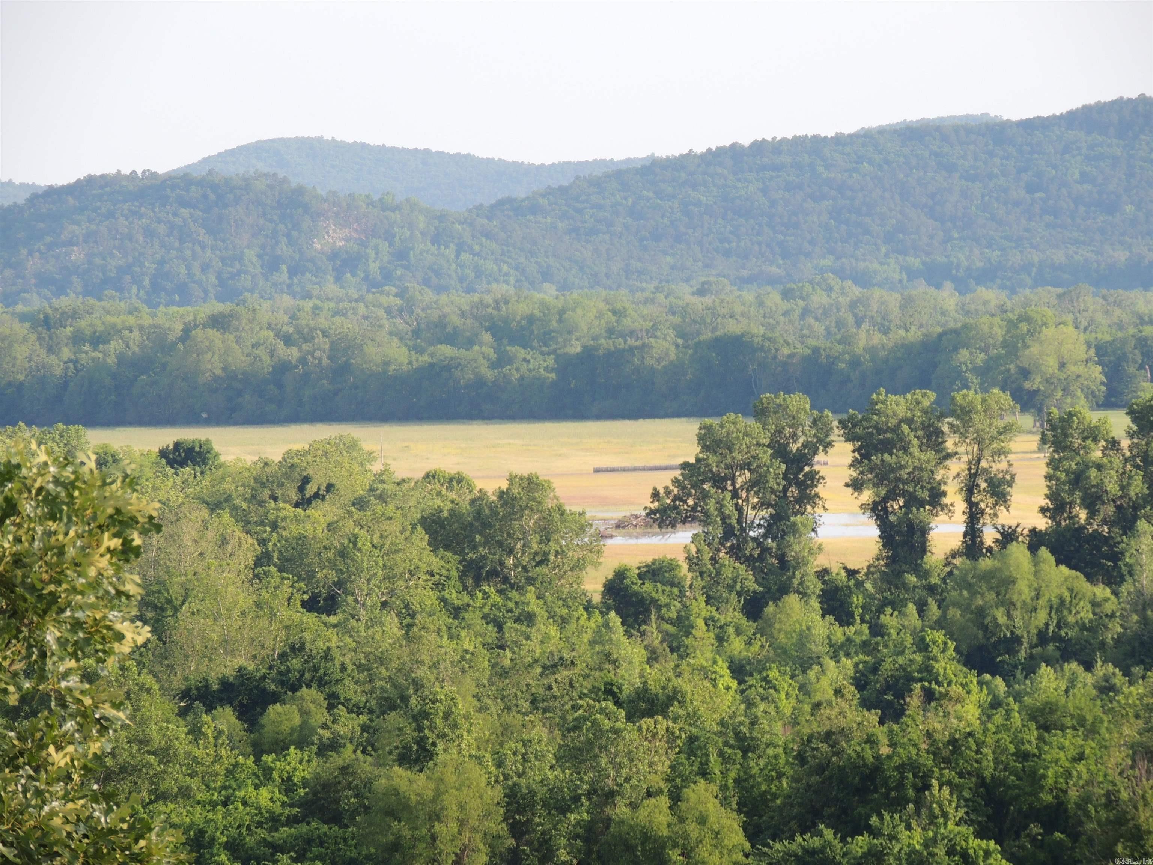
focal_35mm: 325
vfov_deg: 4.6
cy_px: 432
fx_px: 10825
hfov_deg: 6.1
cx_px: 576
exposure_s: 1/200
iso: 100
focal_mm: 57.9
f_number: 4.8
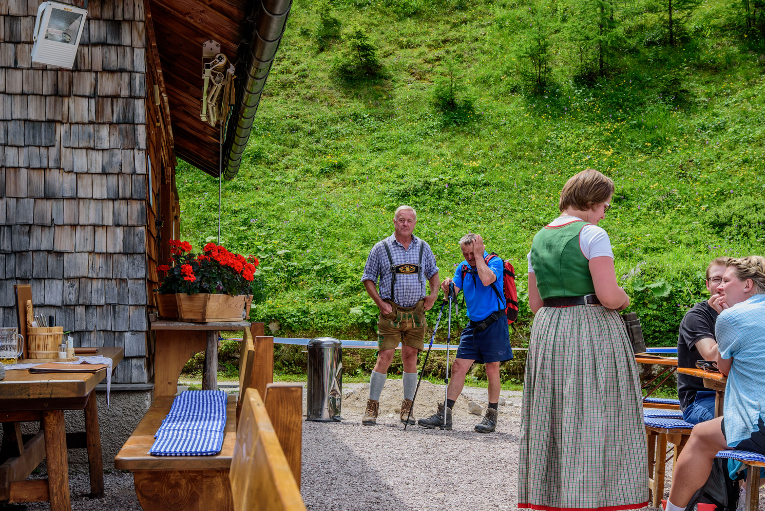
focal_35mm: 63
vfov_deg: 21.6
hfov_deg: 31.9
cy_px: 254
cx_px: 411
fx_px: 1339
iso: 500
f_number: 13
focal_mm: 58
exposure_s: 1/200
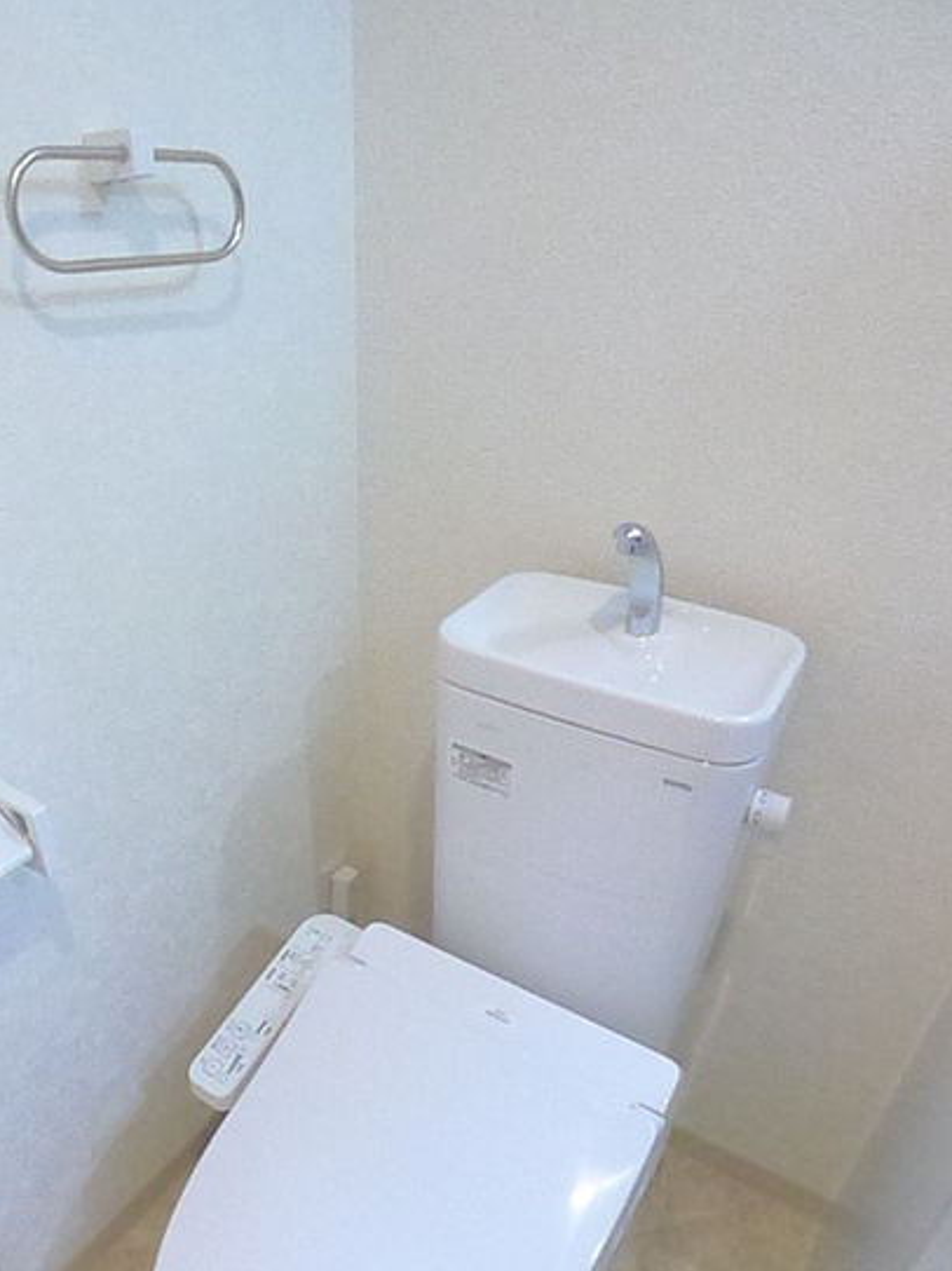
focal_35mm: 31
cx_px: 351
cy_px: 760
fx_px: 1138
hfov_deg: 45.0
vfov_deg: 57.9
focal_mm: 5.1
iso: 4000
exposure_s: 1/320
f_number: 2.8
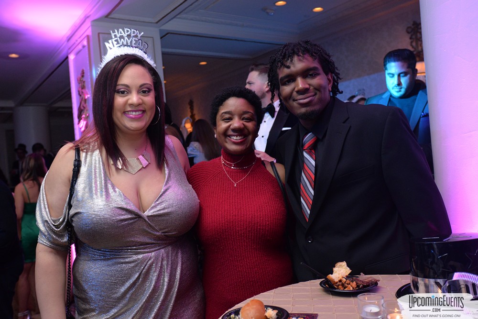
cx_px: 239
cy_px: 160
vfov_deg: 37.9
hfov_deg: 54.4
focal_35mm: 35
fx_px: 465
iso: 2000
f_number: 4.5
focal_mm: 35
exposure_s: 1/80
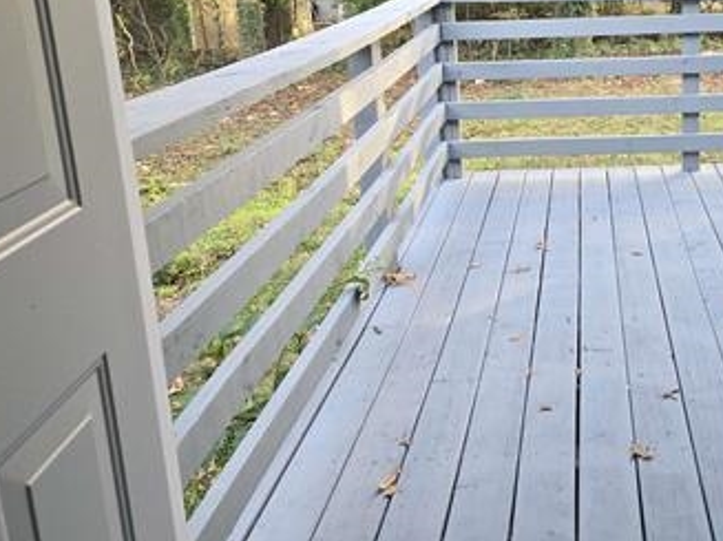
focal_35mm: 45
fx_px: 940
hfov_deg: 40.5
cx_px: 573
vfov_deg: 31.7
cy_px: 155
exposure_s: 1/180
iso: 125
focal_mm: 5.4
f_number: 1.8
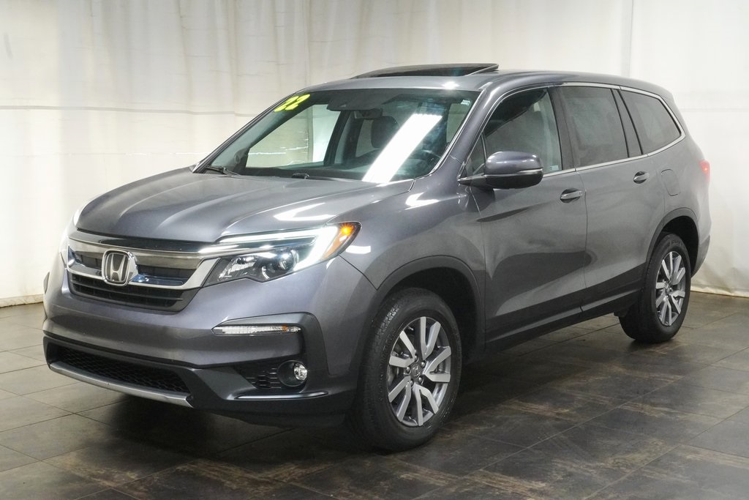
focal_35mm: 48
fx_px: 999
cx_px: 374
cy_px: 250
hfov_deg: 41.1
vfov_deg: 28.1
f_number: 20
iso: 5000
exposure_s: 1/25
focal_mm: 32
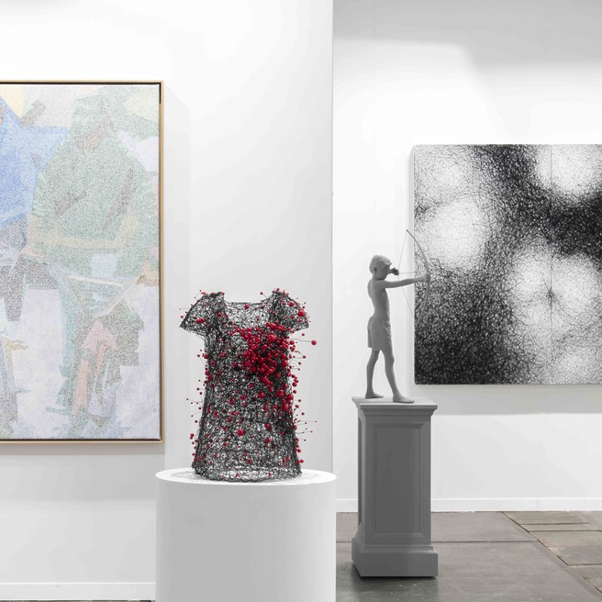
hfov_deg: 32.0
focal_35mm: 53
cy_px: 322
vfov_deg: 32.2
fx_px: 1043
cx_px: 206
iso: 100
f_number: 11
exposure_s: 1/2.5
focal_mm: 38
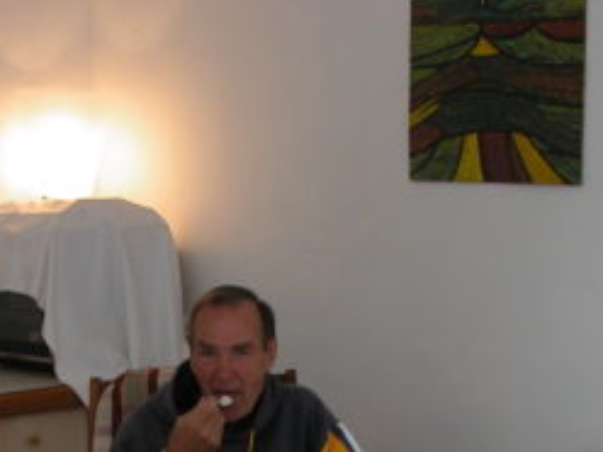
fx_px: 1672
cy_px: 527
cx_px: 214
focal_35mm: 96
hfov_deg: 20.4
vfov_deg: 14.9
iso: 100
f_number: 2.8
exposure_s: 1/34.2
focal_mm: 8.9
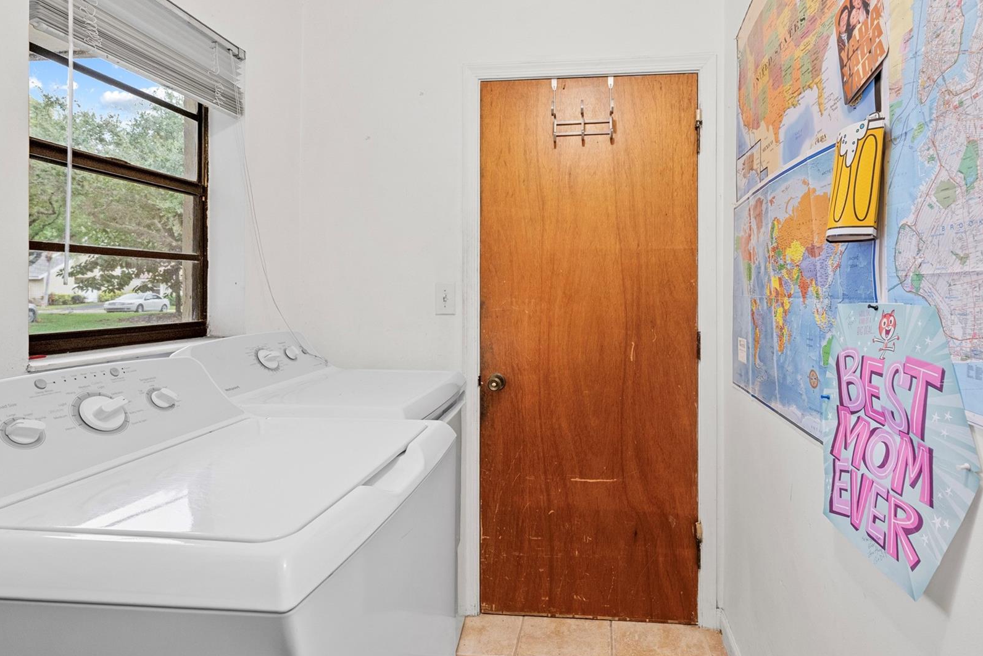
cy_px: 263
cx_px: 551
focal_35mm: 18
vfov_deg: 66.7
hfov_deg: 89.6
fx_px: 491
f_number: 8
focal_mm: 14
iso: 500
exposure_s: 1/4
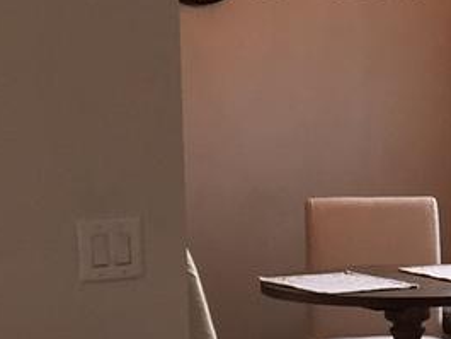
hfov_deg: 13.0
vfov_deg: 10.6
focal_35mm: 140
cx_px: 752
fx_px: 1825
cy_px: 210
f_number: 2.2
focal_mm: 4.15
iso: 64
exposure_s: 1/30
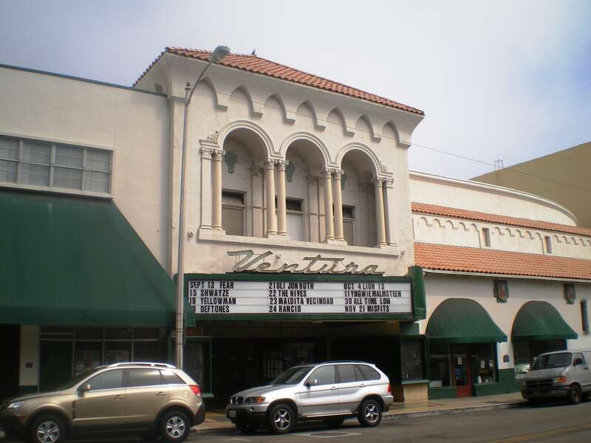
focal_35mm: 36
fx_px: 615
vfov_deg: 39.7
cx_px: 296
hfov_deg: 51.4
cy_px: 222
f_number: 4.6
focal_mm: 6.3
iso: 50
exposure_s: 1/500
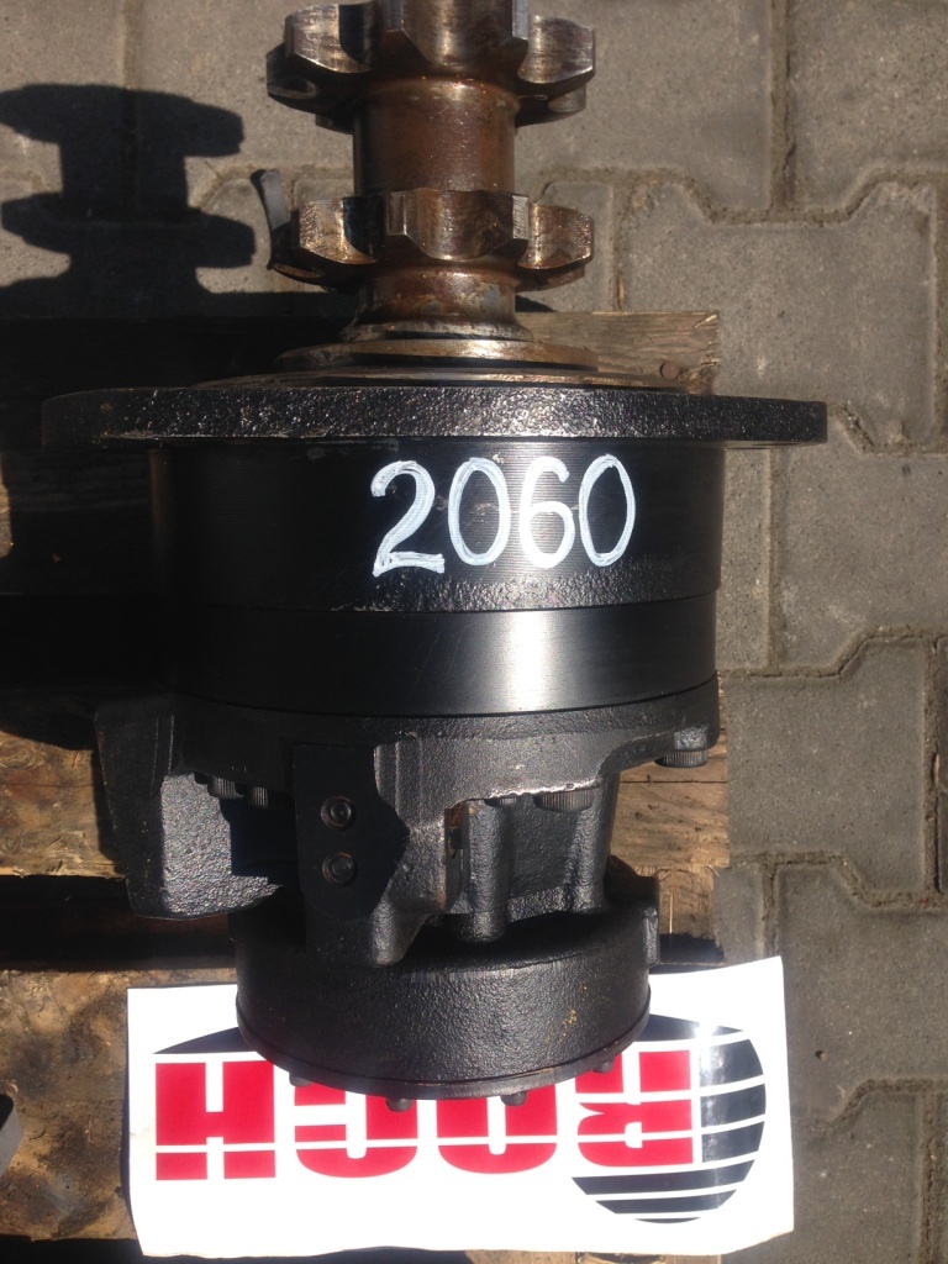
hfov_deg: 42.9
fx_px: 1205
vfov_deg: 55.4
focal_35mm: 33
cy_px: 632
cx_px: 474
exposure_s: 1/1550
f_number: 2.4
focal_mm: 4.12
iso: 50
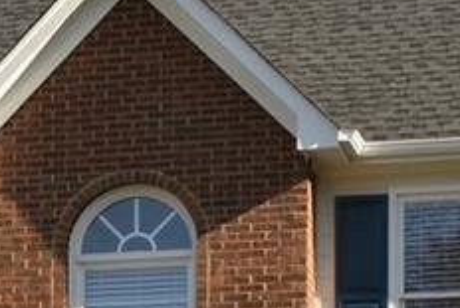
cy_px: 423
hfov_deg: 9.7
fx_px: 2710
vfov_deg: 6.4
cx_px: 50
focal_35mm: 212
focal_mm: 32
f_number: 6.3
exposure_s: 1/160
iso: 100
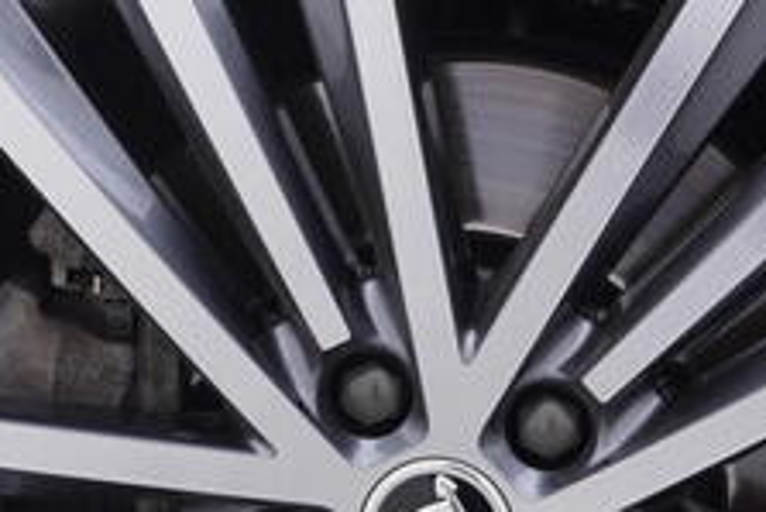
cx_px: 488
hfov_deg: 12.4
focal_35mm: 165
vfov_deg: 8.3
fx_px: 3513
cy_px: 569
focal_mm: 24
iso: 125
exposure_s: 1/80
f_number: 4
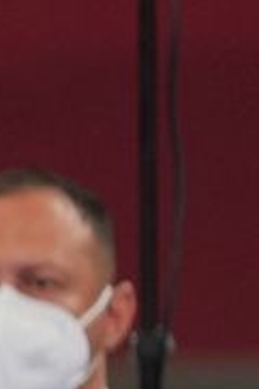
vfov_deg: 1.0
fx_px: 21428
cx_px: -1205
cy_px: 357
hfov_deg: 0.7
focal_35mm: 1982
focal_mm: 200
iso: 640
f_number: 2.8
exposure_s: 1/1000
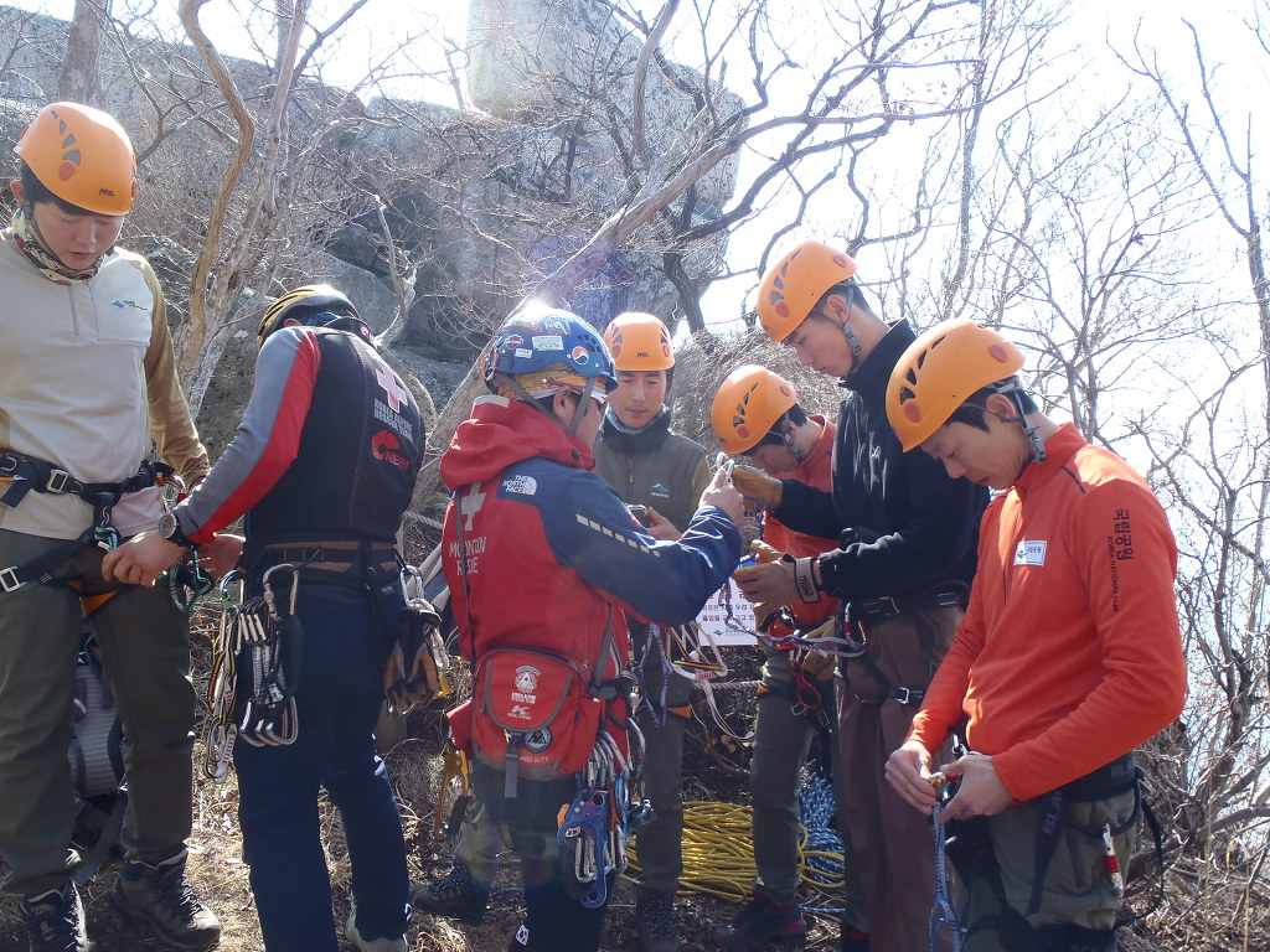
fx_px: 1027
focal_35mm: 28
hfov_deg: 63.4
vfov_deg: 49.7
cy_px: 476
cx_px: 635
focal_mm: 5
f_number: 3.9
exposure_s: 1/160
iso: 80
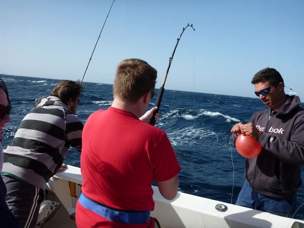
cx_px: 152
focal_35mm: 28
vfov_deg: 49.7
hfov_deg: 63.5
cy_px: 114
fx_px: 246
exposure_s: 1/800
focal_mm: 4.9
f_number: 3.3
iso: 100
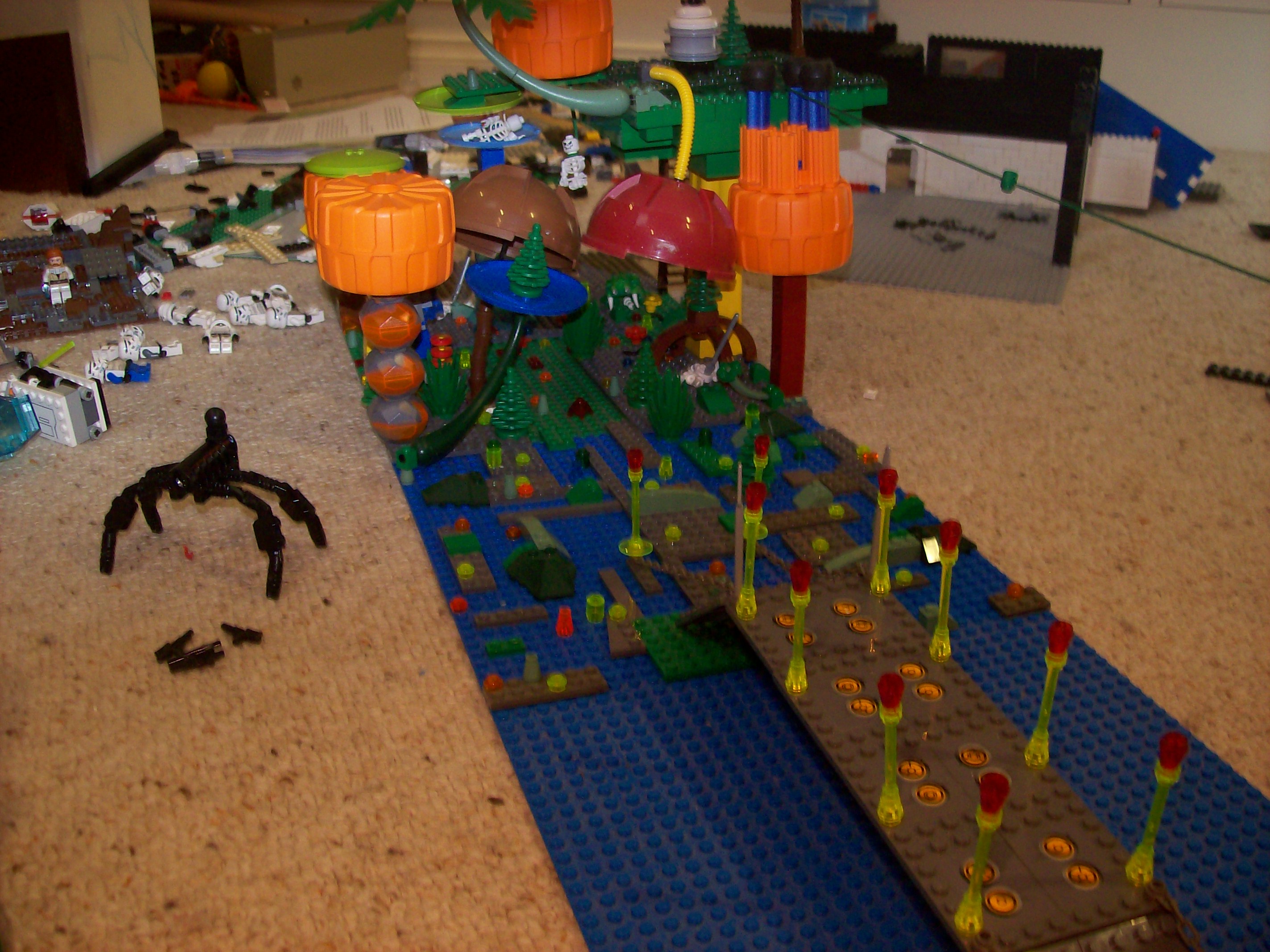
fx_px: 1320
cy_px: 476
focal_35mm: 36
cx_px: 635
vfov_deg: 39.6
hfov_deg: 51.4
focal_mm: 6
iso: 80
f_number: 2.7
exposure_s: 1/64
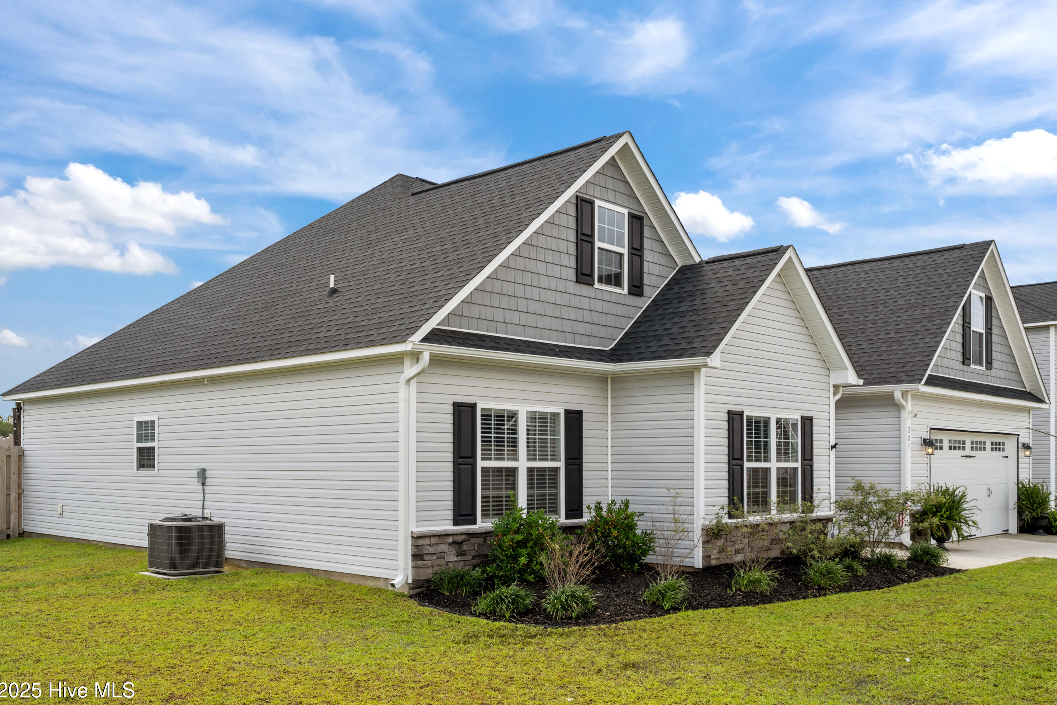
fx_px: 910
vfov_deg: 42.3
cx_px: 526
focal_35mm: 31
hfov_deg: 60.3
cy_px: 359
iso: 64
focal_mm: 30
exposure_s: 1/160
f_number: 7.1
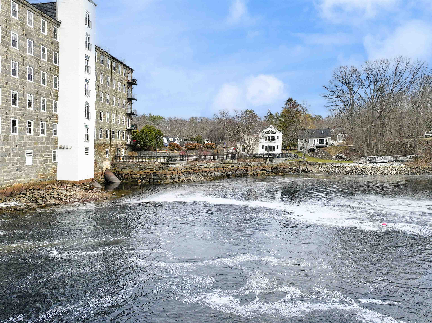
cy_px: 162
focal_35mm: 24
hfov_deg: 71.6
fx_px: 299
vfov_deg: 56.8
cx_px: 216
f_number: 2.8
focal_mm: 12.29
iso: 100
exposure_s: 1/5000
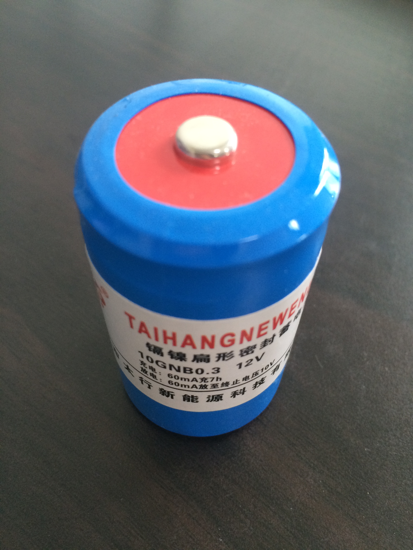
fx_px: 461
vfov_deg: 61.7
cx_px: 206
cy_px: 275
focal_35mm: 29
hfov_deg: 48.2
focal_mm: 4.15
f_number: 2.2
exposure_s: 1/33
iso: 200
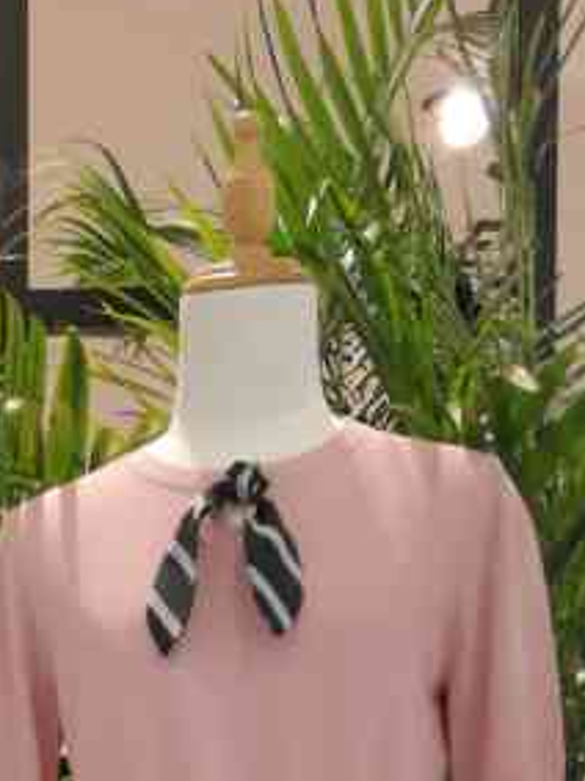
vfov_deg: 19.8
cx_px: -279
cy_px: 1078
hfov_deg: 15.4
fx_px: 2007
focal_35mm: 89
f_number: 2.2
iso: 125
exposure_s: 1/50
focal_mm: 3.95
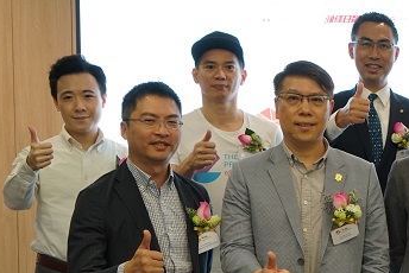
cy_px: 243
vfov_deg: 14.6
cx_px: 465
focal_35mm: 93
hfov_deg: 20.7
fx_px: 1057
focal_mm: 32
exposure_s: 1/80
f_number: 5
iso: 1000
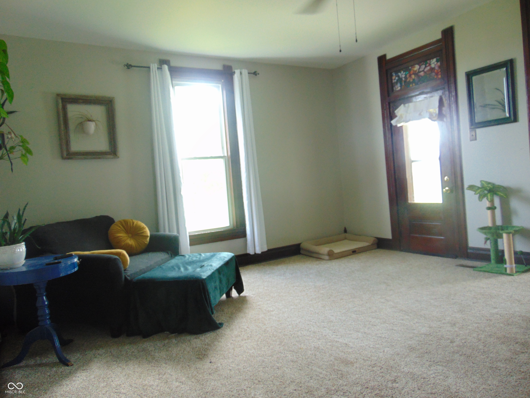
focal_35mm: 25
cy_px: 199
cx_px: 265
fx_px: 383
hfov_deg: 69.4
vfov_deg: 54.9
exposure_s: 1/30
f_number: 3
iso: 200
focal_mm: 4.5
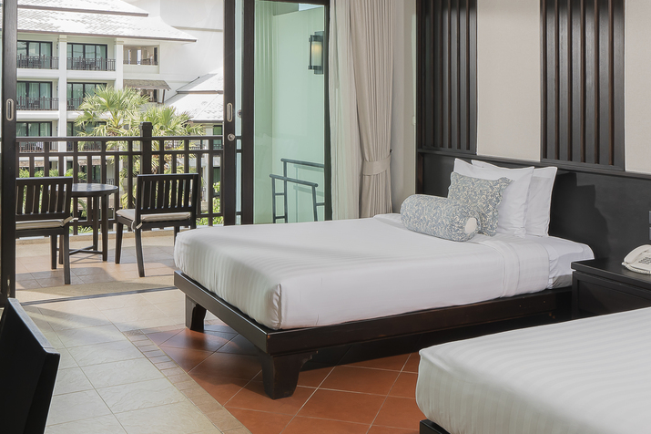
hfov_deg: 45.4
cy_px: 100
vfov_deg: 30.5
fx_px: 777
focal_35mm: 43
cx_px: 352
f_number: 13
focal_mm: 16
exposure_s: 1/40
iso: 250
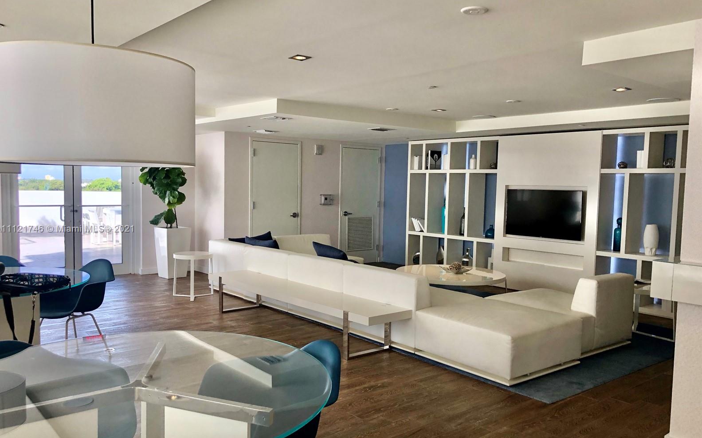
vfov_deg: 41.8
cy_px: 229
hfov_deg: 62.9
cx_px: 348
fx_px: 574
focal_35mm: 30
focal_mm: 3.99
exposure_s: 1/147
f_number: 1.8
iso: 20
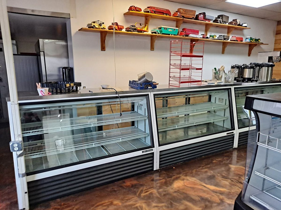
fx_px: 203
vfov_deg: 54.9
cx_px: 140
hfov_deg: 69.4
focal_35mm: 25
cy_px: 105
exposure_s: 1/60
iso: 250
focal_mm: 4.6
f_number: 2
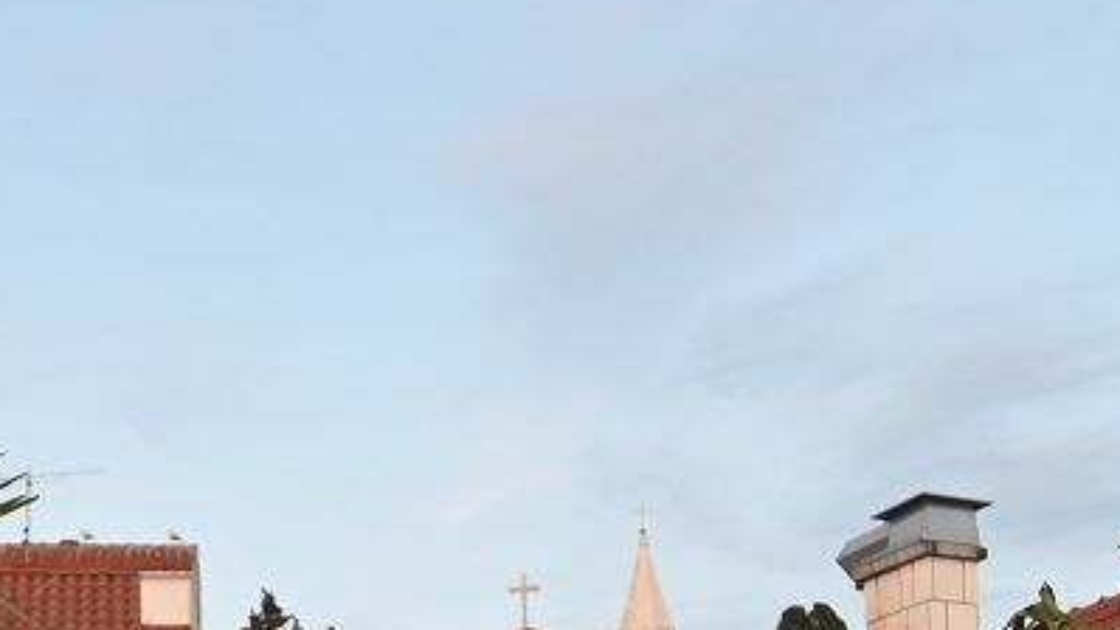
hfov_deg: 29.6
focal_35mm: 71
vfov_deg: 15.9
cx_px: 386
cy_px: 872
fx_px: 2109
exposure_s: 1/125
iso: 250
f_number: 4
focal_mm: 12
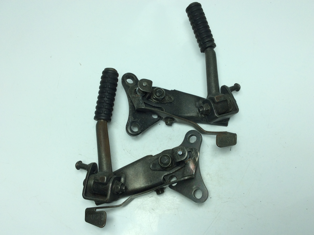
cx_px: 157
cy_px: 118
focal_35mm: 32
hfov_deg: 56.9
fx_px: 290
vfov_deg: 44.1
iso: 32
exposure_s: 1/469
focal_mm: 3.3
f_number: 2.4
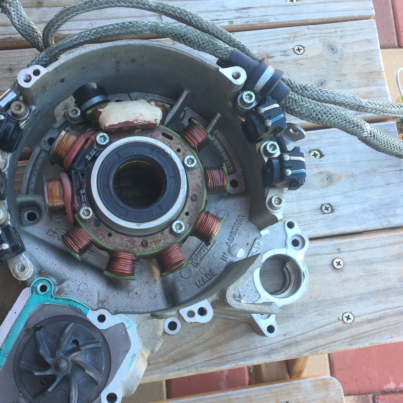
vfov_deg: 40.9
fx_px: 540
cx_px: 178
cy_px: 212
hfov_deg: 40.9
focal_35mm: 41
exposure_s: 1/100
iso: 40
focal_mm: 4.15
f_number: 2.2
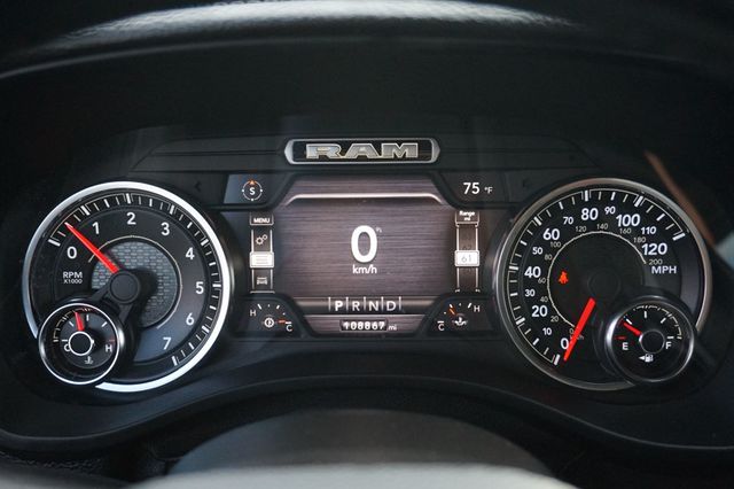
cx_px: 367
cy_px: 244
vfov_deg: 35.5
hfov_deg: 51.3
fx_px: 764
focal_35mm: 38
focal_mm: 25
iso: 2000
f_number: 4.5
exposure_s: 1/160
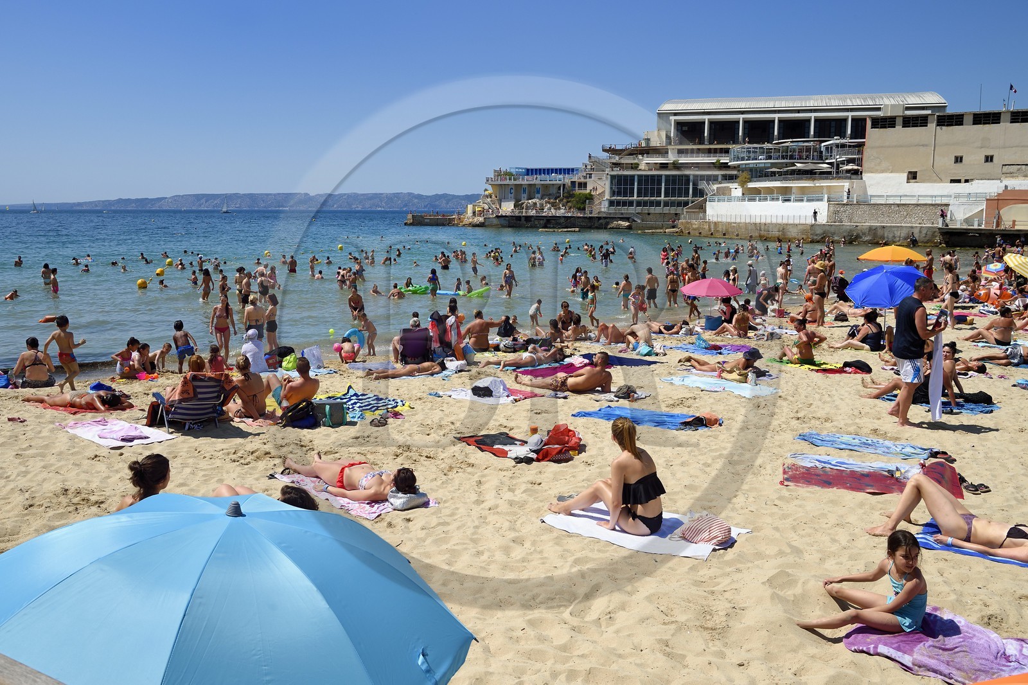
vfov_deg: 44.9
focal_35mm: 29
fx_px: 828
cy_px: 342
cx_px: 514
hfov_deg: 63.7
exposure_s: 1/400
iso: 200
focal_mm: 29
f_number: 13
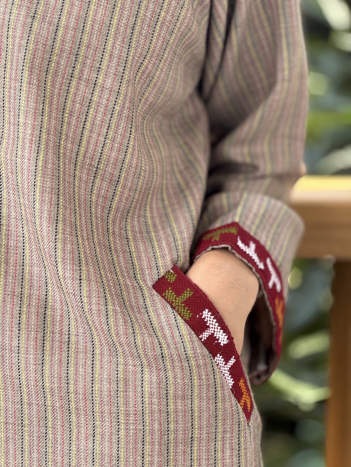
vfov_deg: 25.3
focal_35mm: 77
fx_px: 1041
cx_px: 176
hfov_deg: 19.1
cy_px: 234
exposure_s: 1/99
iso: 64
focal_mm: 9
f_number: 2.8
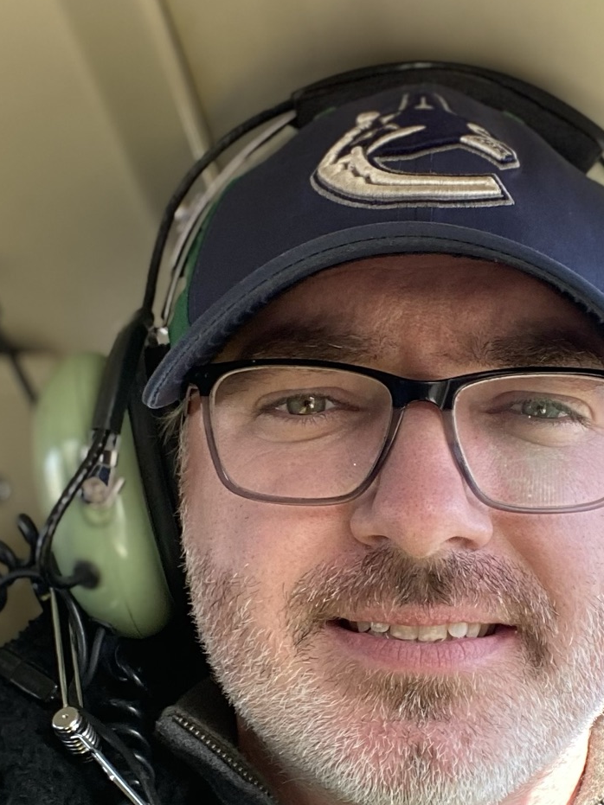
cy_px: 528
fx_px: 1536
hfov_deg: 22.2
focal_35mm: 66
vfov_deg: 29.2
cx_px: 396
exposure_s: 1/117
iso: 40
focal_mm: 2.71
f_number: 2.2
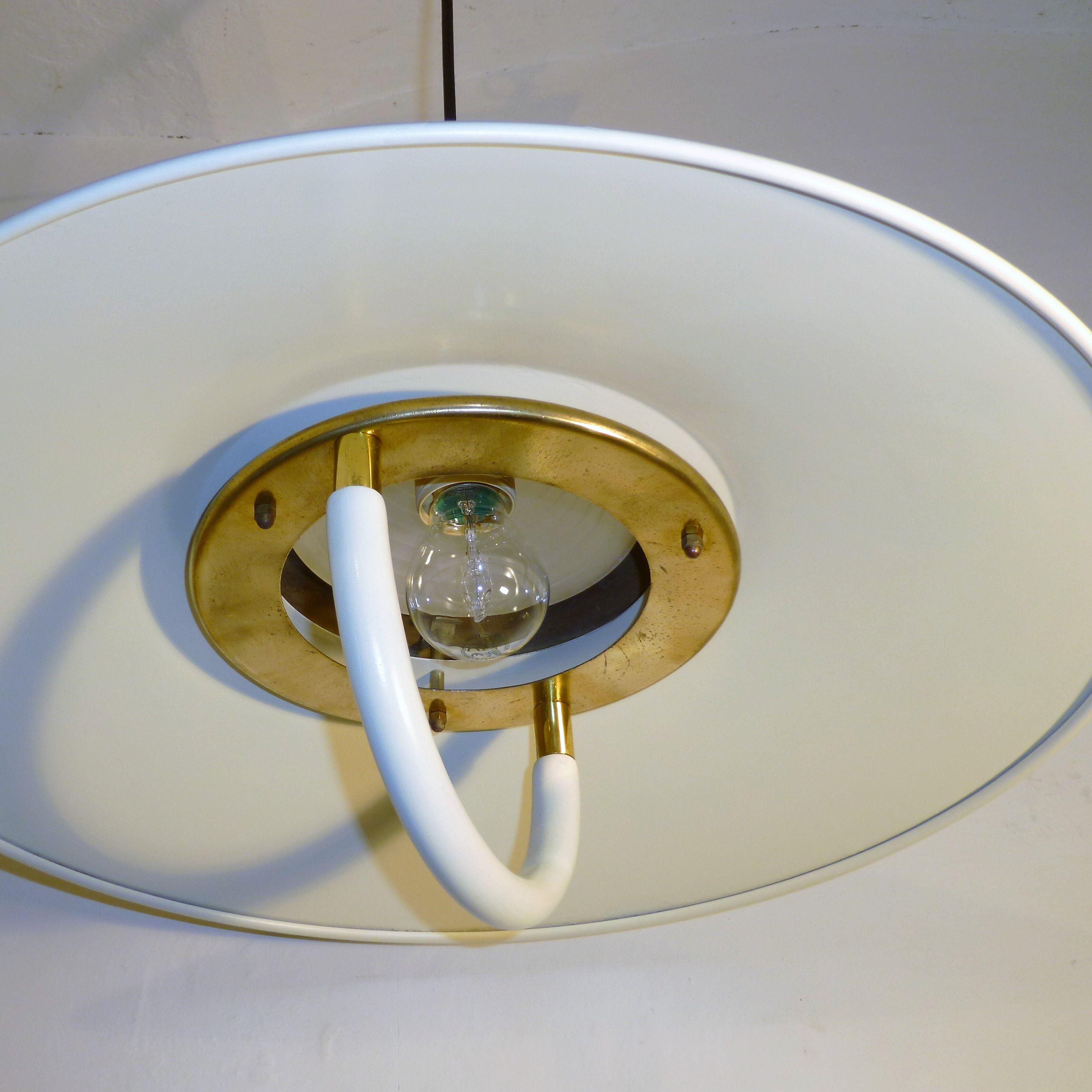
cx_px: 458
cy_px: 558
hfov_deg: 40.8
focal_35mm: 41
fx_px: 1463
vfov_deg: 40.9
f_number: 3.7
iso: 100
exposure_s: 1/80
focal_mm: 6.1
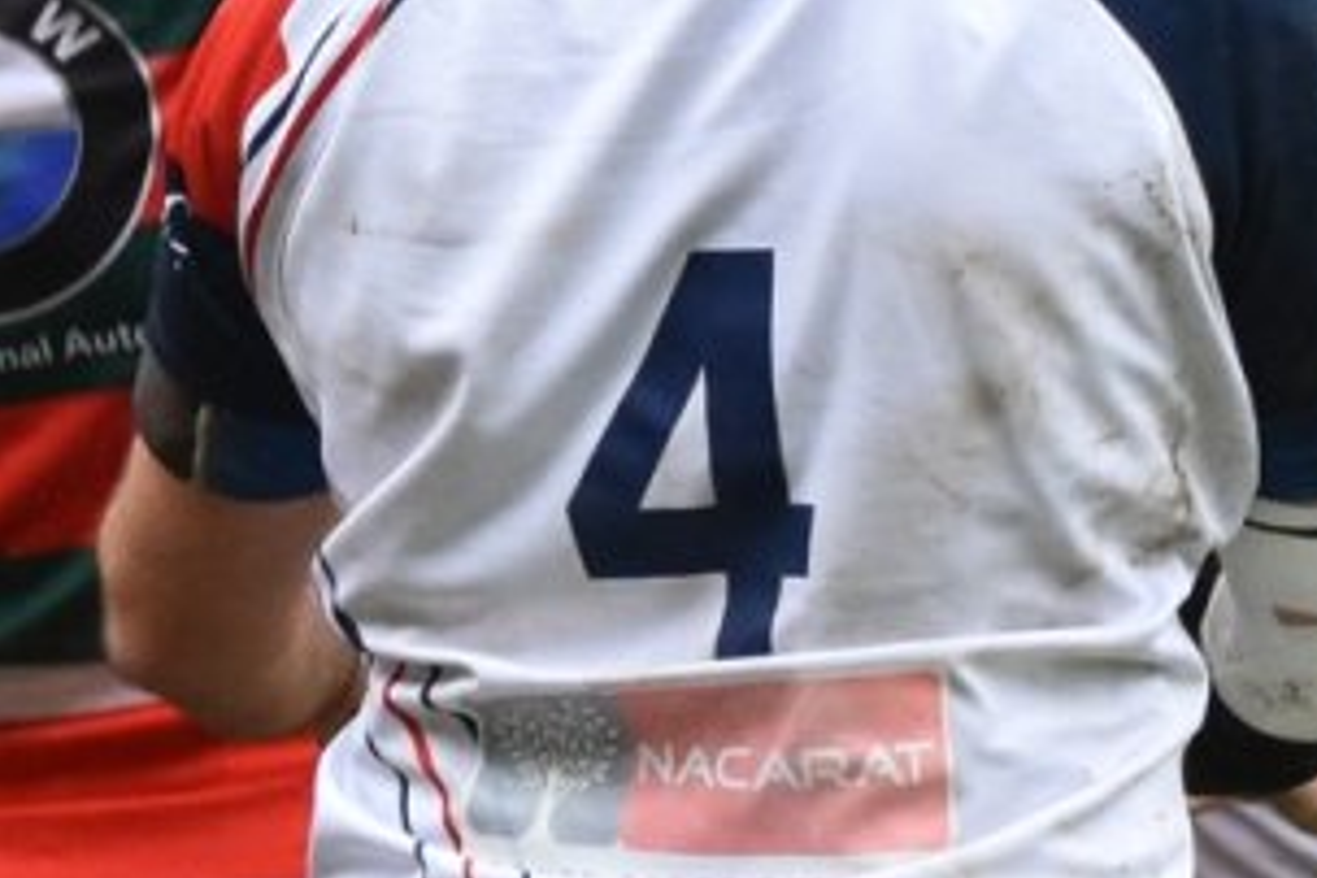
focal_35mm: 405
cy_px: 13
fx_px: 14815
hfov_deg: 5.1
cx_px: 339
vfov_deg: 3.4
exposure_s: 1/800
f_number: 7.1
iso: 1000
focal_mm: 80
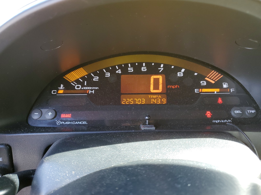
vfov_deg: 53.1
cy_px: 98
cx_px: 130
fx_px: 196
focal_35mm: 26
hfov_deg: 67.3
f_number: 1.5
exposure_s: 1/60.2
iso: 56
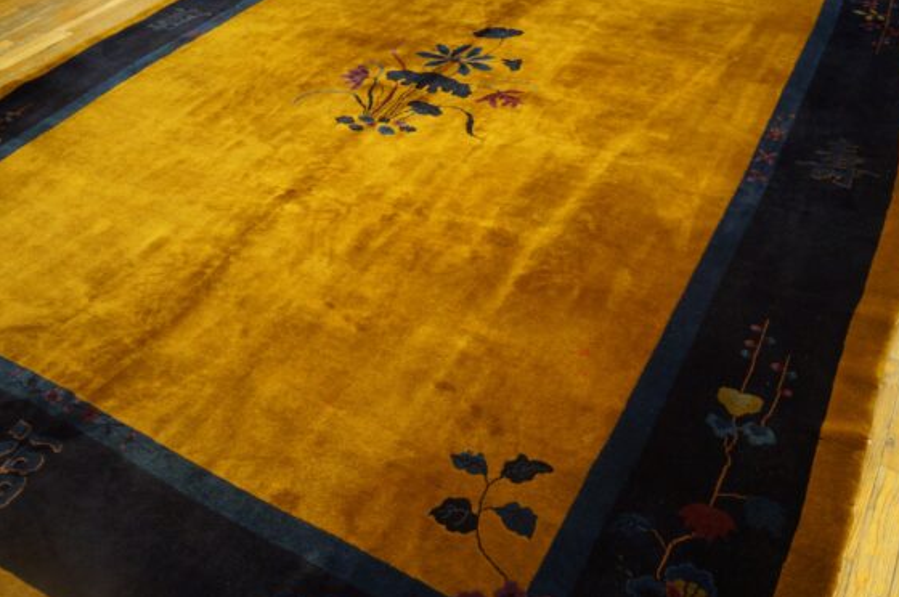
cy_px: 285
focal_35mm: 31
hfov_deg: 61.0
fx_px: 762
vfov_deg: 42.8
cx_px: 480
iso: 1250
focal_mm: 19
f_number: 4
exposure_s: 1/60
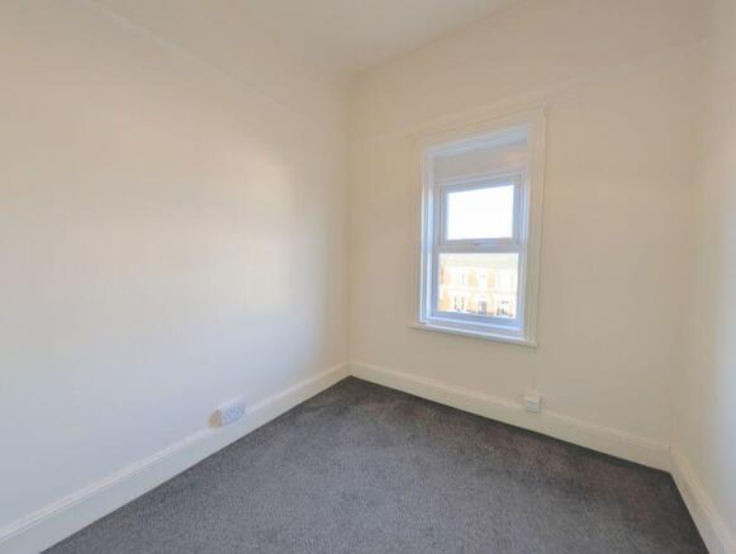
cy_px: 277
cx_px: 368
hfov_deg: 110.5
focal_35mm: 12
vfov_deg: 94.6
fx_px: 255
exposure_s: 1/351
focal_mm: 2.02
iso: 49
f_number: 1.7
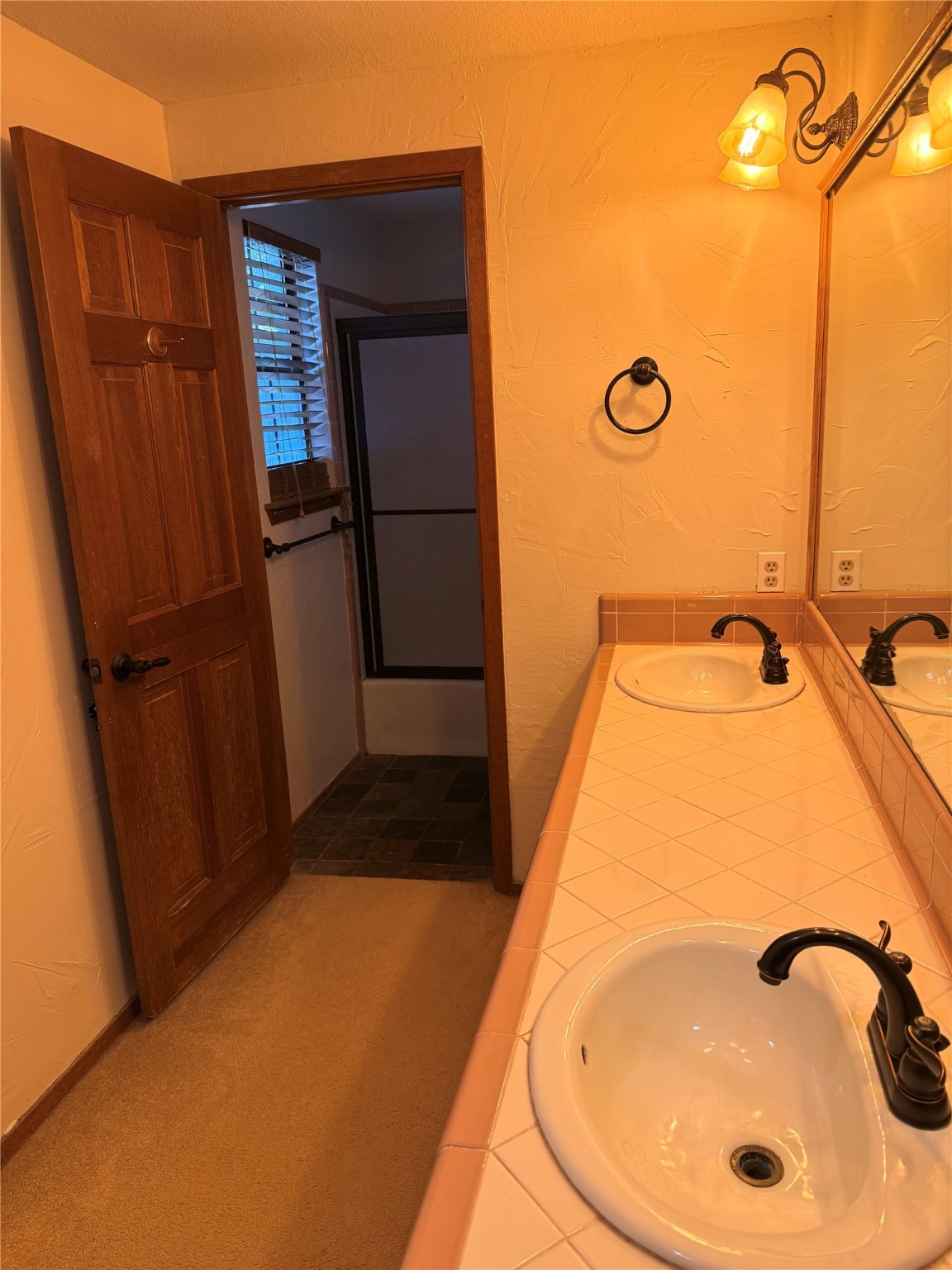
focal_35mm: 24
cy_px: 635
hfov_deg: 56.8
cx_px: 476
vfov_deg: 71.6
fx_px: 880
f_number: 1.78
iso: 125
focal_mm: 6.76
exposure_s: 1/60
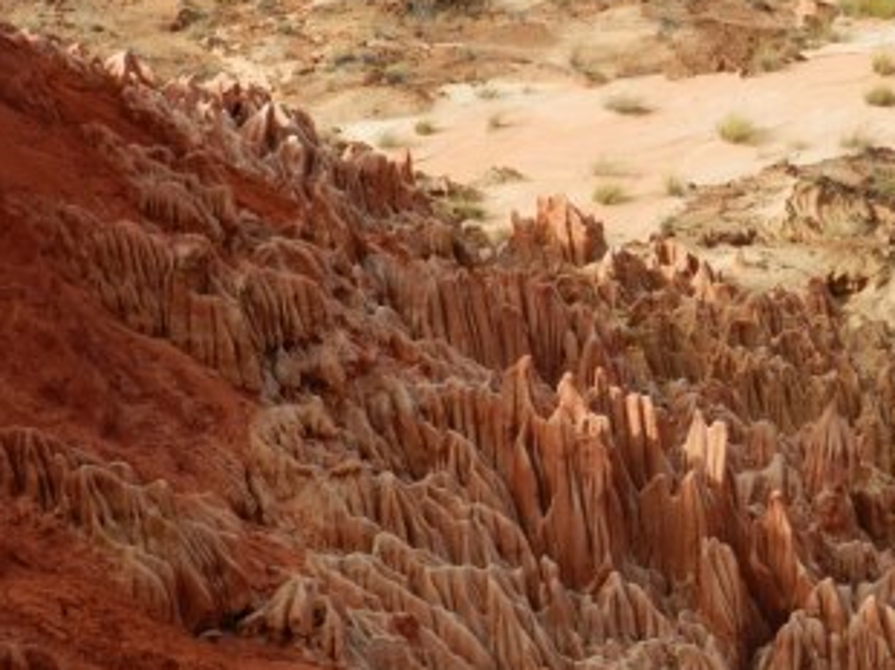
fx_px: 4857
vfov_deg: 7.9
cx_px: 638
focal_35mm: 188
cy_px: 448
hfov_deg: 10.5
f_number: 5
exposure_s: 1/640
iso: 160
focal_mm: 23.1
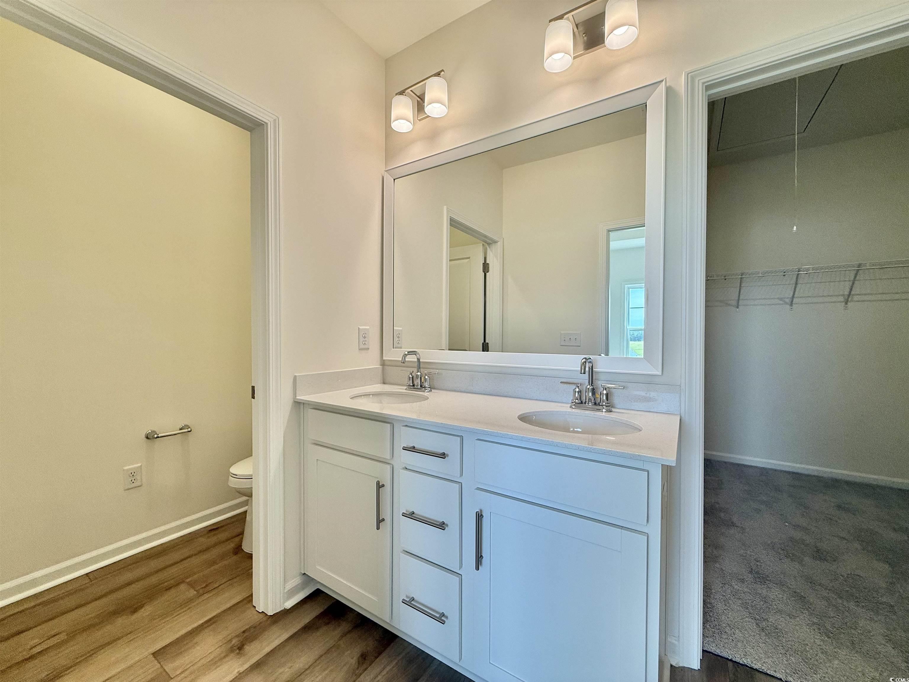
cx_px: 454
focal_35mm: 14
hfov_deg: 102.1
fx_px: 368
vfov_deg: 85.7
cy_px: 341
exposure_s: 1/120
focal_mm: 2.22
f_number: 2.2
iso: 64
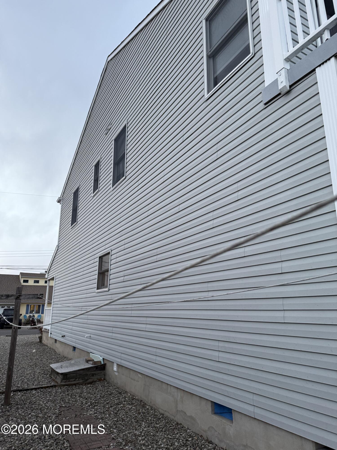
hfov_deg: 56.8
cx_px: 168
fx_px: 312
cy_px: 225
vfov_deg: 71.6
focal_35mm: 24
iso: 200
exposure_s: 1/74
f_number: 1.78
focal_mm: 6.76
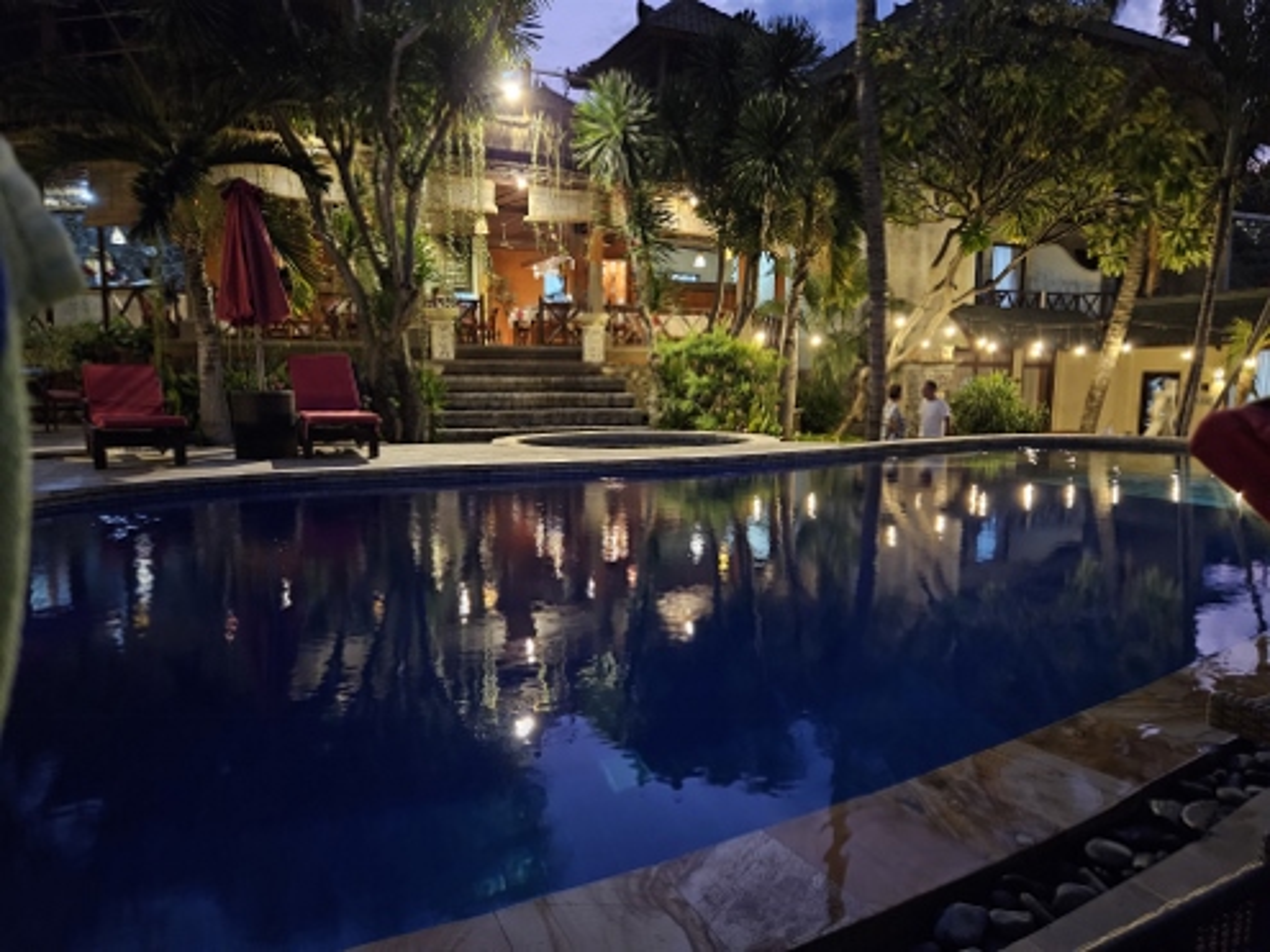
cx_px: 635
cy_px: 476
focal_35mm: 23
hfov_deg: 73.9
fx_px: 844
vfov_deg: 58.9
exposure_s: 1/25
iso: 1600
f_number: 1.8
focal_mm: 5.4
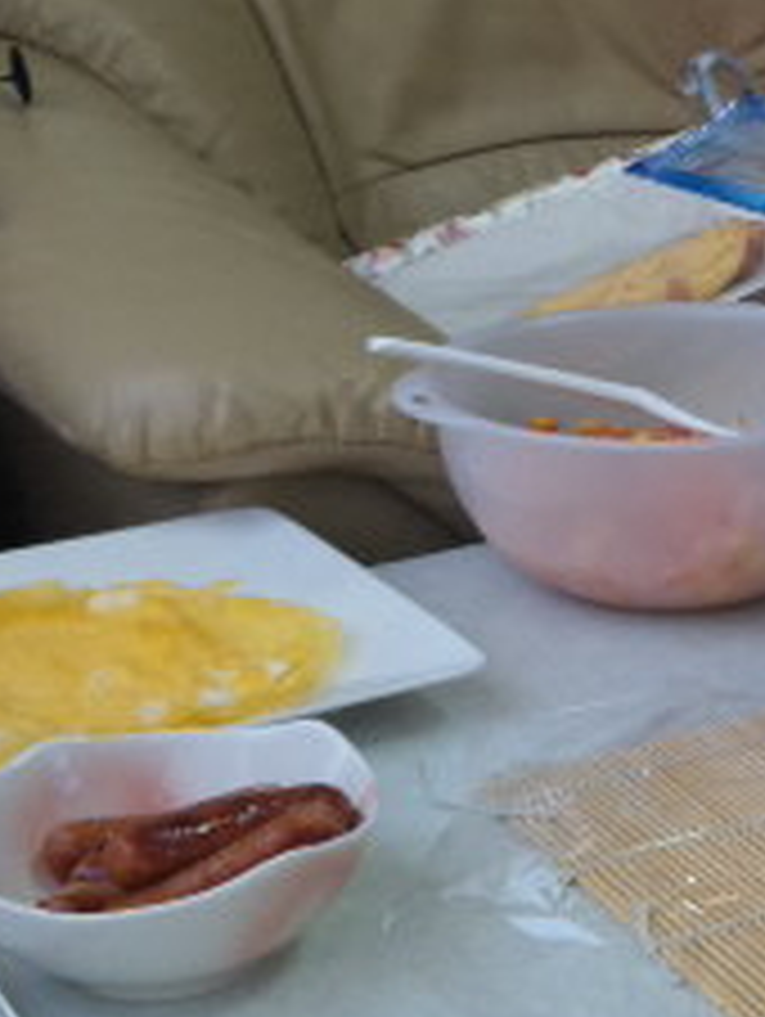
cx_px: 918
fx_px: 2412
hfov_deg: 17.2
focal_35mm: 82
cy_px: 418
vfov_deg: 23.8
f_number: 2.8
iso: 116
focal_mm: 4.82
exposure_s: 1/25
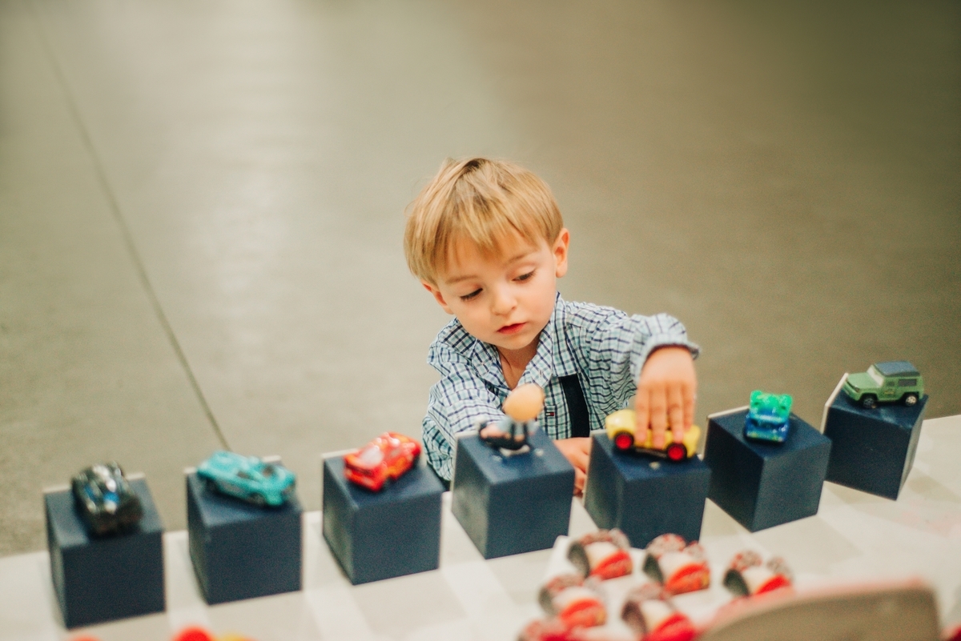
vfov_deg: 27.0
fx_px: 1335
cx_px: 480
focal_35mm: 50
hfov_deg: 39.6
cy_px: 320
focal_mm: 50
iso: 1600
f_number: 1.8
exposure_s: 1/160
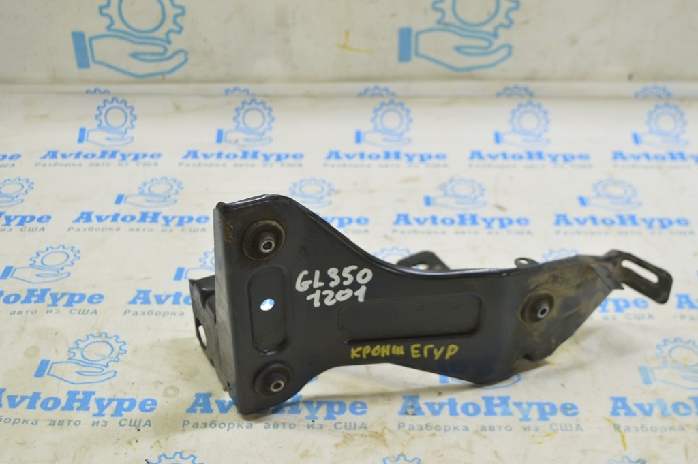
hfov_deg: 41.1
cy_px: 232
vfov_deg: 28.0
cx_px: 349
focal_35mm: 48
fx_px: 930
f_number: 5.6
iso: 400
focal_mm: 32
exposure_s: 1/20
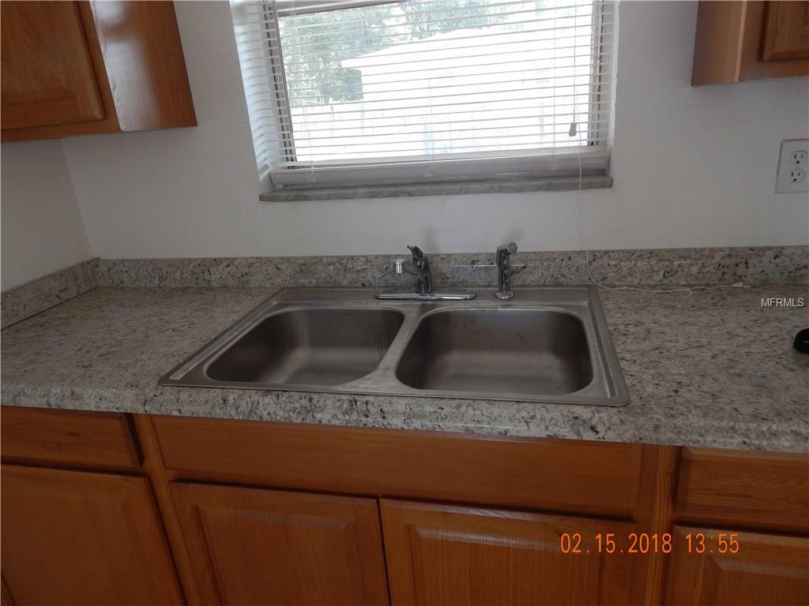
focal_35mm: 23
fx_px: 538
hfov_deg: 73.9
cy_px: 303
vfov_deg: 58.9
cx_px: 404
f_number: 3
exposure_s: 1/50
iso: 125
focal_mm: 4
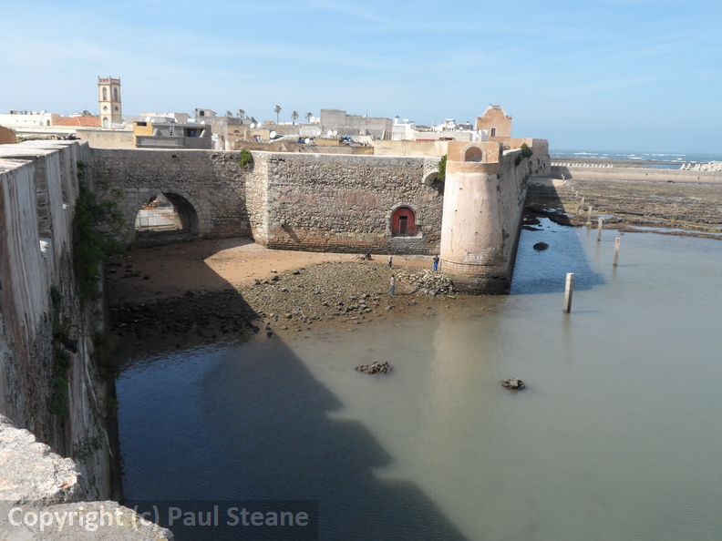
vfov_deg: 44.2
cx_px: 361
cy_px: 270
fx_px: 667
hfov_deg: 56.8
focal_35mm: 32
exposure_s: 1/1000
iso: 80
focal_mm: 5.8
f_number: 3.3
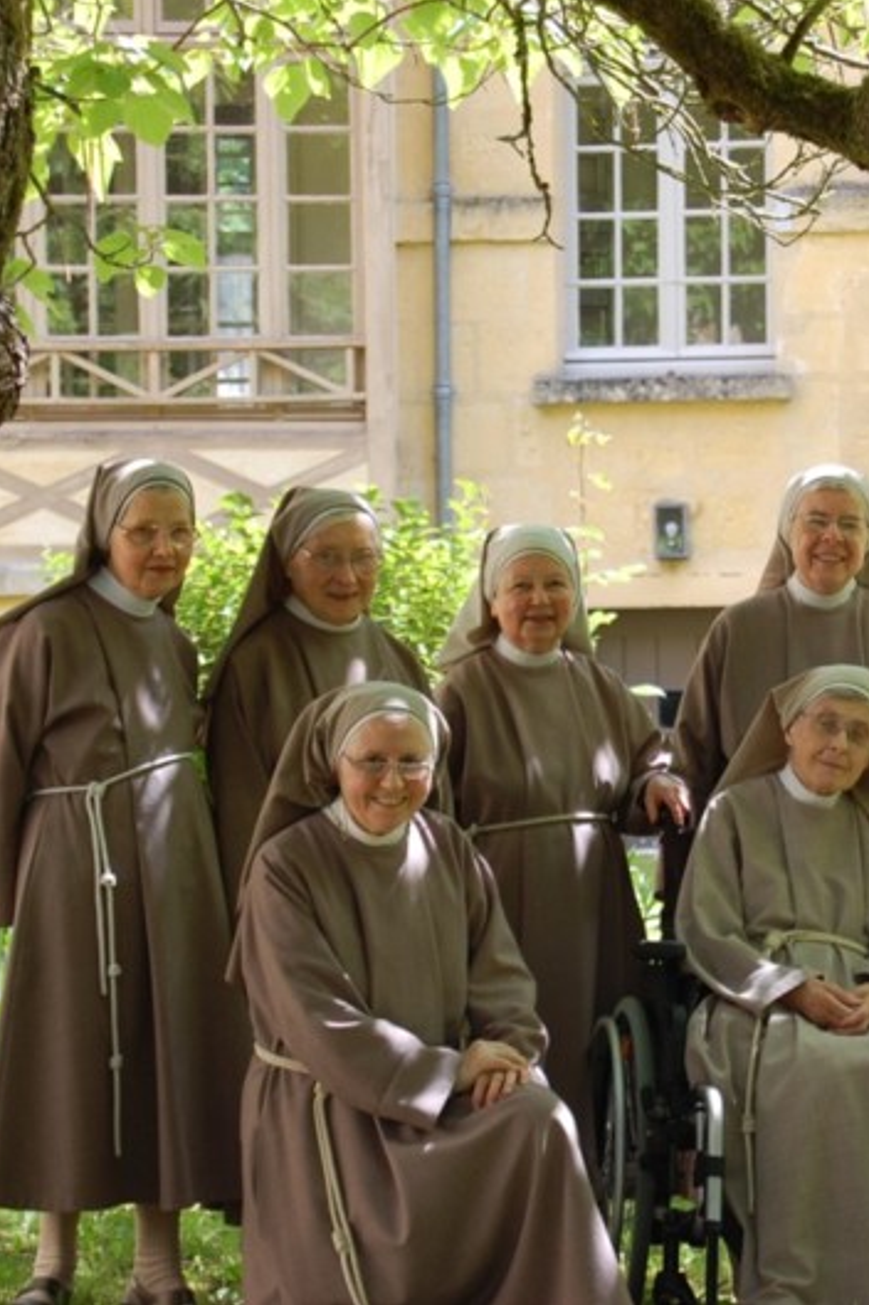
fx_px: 4523
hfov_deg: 11.0
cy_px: 651
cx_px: 607
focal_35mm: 125
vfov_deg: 16.4
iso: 220
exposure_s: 1/125
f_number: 5.6
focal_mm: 55
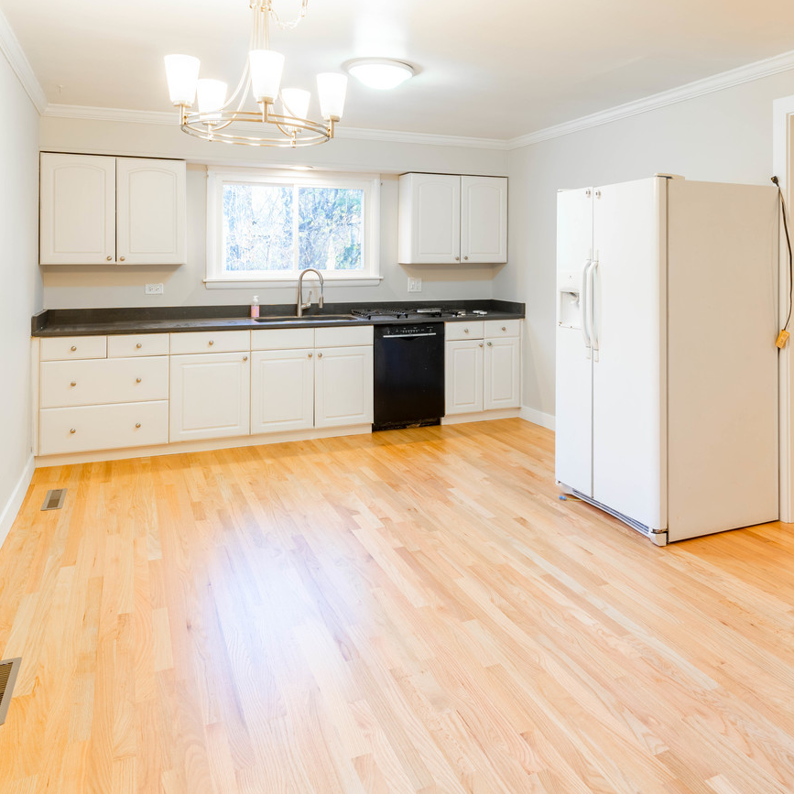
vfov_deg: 58.5
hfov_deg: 58.4
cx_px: 489
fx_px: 701
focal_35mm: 27
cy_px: 308
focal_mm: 17
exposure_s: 1/50
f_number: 4.5
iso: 125
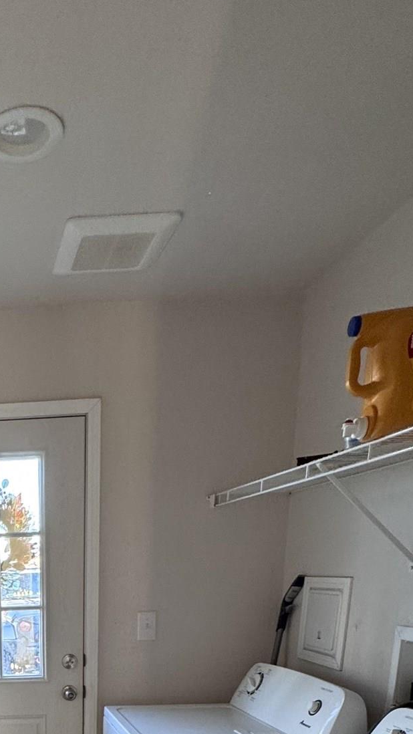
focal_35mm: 32
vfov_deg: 50.0
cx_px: -40
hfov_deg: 32.4
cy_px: 728
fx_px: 623
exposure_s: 1/120
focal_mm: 2.22
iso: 250
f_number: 2.2
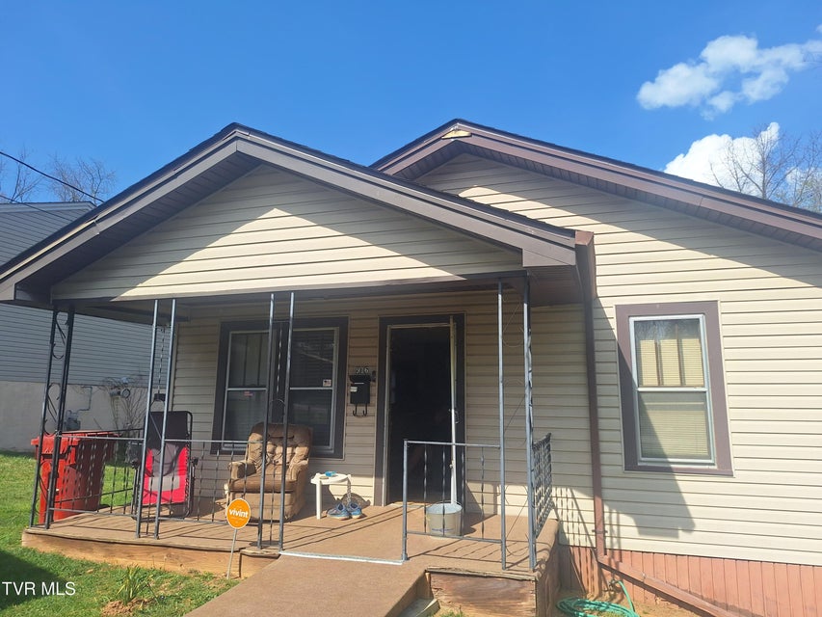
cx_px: 411
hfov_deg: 73.9
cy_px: 308
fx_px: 546
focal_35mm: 23
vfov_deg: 58.9
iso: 40
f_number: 1.8
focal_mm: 5.54
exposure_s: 1/2857
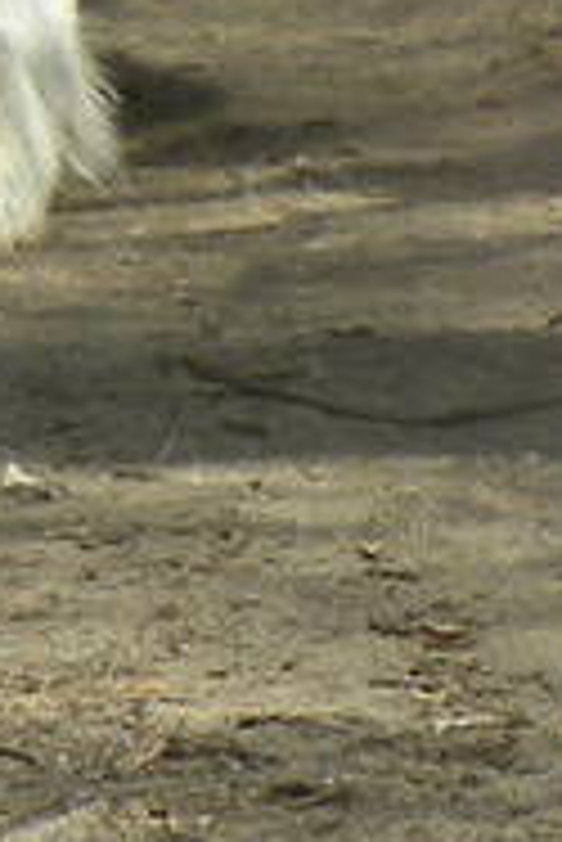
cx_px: -171
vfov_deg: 2.0
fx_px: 24353
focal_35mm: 1042
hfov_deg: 1.3
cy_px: -1675
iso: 64
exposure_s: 1/140
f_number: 4
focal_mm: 20.8
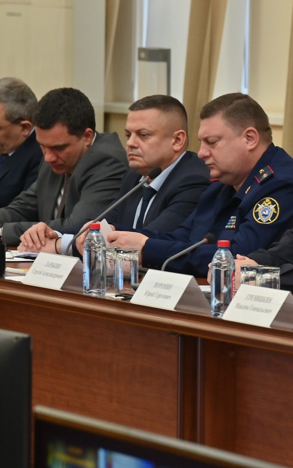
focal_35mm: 345
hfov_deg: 3.8
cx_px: 261
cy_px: 234
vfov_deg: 6.1
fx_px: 4406
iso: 1600
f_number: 6.3
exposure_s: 1/40
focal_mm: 150
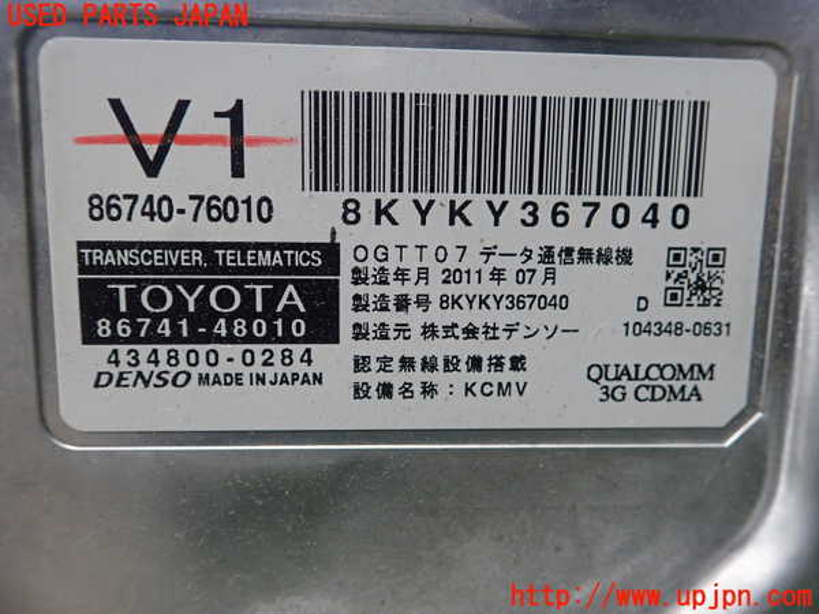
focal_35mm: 30
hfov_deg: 60.0
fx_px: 710
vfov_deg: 46.8
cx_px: 410
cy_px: 307
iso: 500
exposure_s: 1/125
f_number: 2.3
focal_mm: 5.5
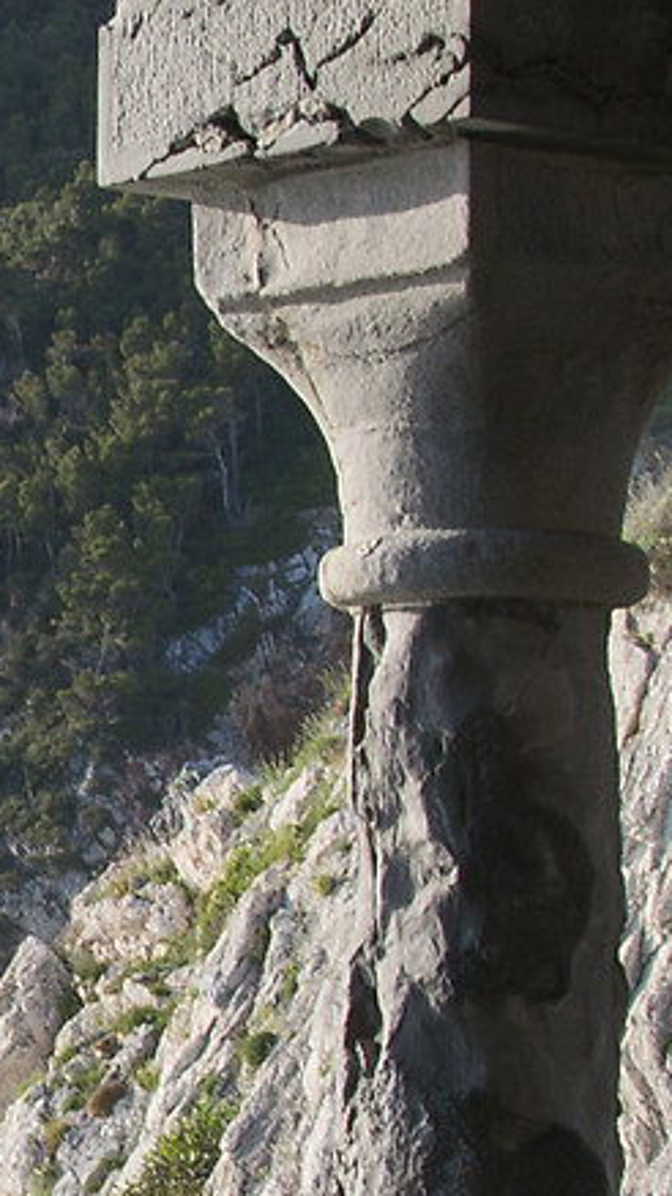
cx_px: -385
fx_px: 4916
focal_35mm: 155
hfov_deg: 7.7
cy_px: 762
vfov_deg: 13.9
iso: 100
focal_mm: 18
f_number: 8
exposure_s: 1/125
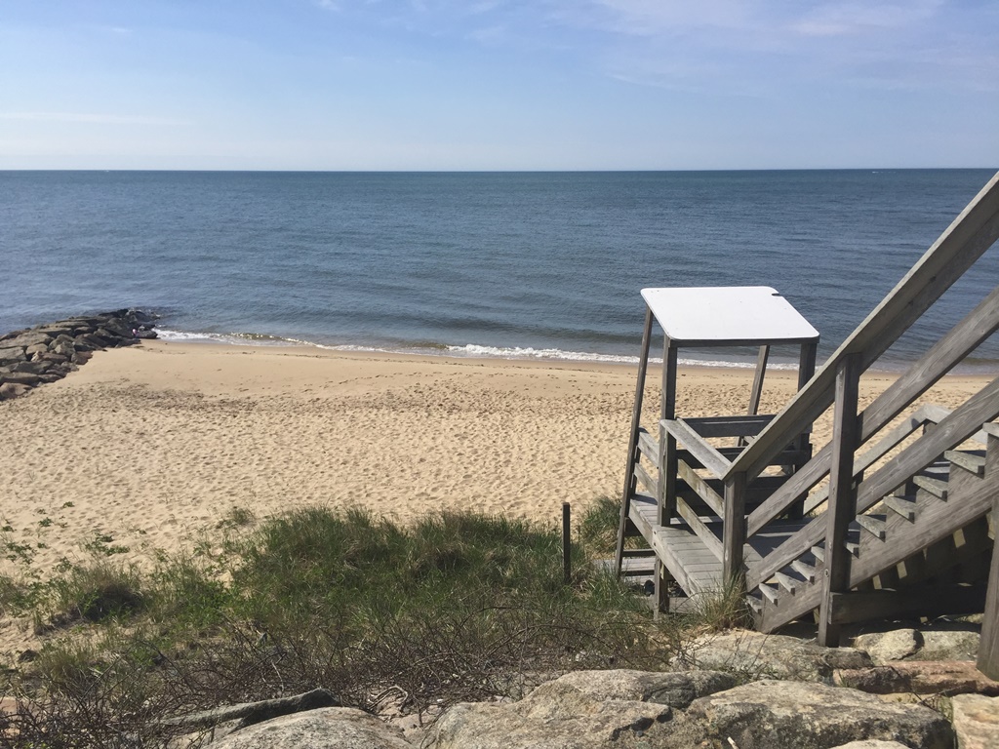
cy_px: 374
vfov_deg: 48.2
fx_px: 837
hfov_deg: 61.7
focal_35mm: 29
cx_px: 500
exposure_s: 1/3300
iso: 32
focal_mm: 4.15
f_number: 2.2
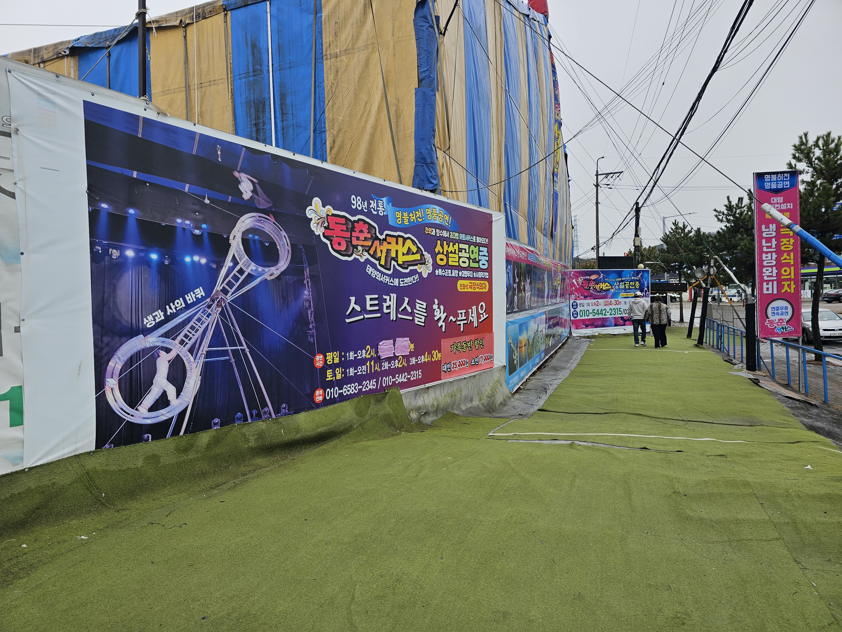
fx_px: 559
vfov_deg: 58.9
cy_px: 316
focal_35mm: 23
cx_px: 421
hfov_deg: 73.9
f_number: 1.7
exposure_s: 1/389
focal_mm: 6.3
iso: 10
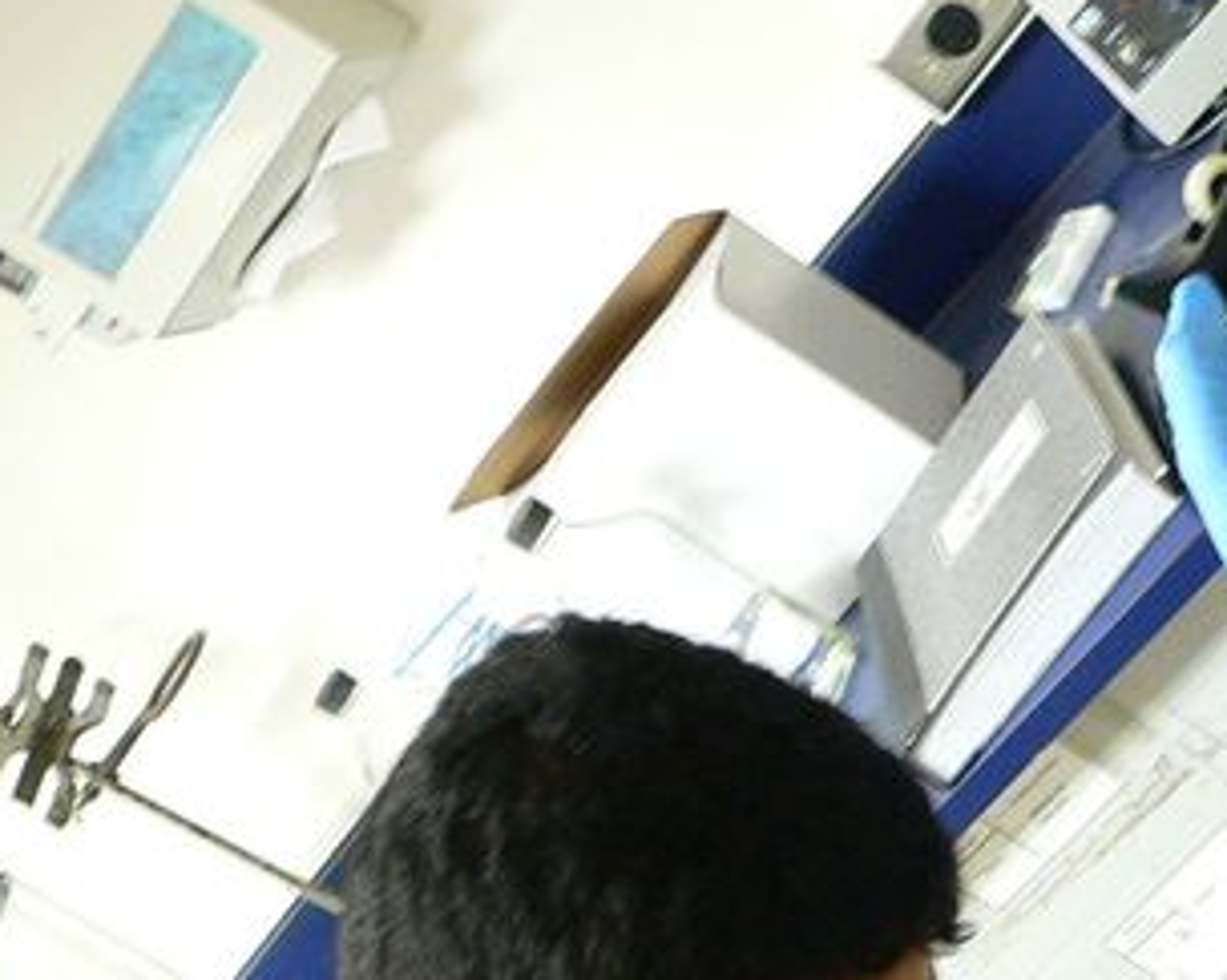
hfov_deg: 24.9
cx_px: 1118
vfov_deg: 20.5
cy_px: 786
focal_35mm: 74
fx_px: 2686
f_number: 2.8
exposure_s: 1/4
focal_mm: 6
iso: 200
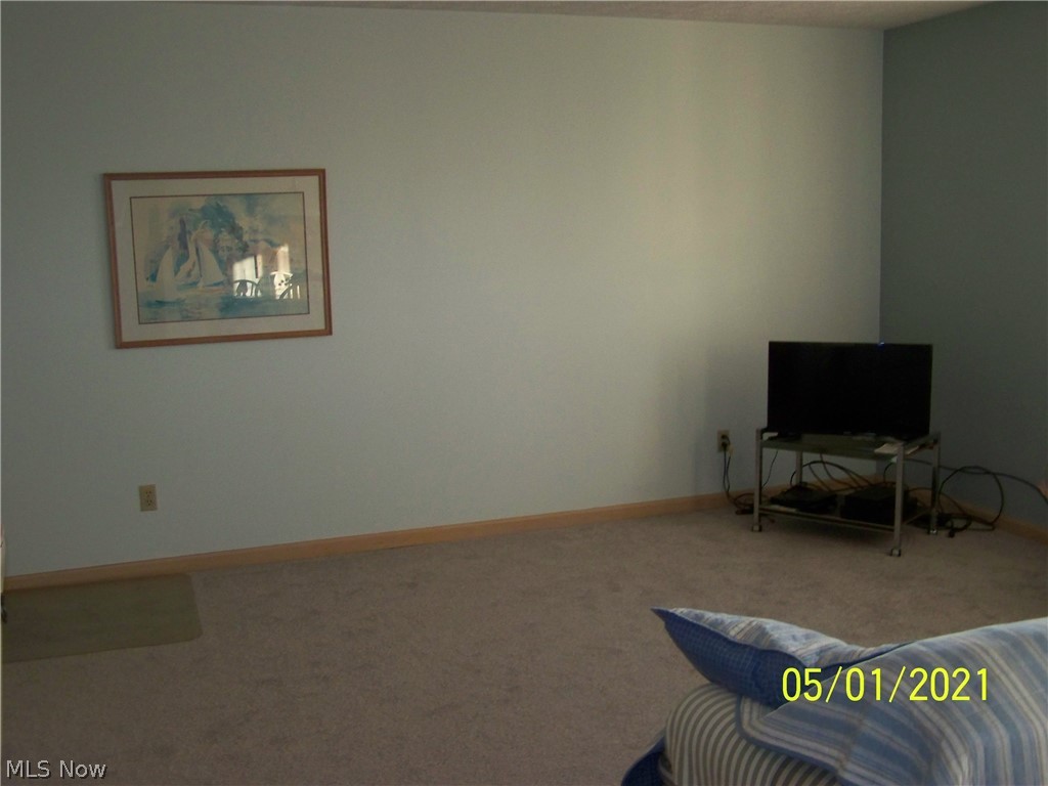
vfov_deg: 37.7
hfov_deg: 49.0
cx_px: 524
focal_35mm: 38
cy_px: 393
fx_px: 1150
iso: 200
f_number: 2.8
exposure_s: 1/50
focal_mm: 6.3
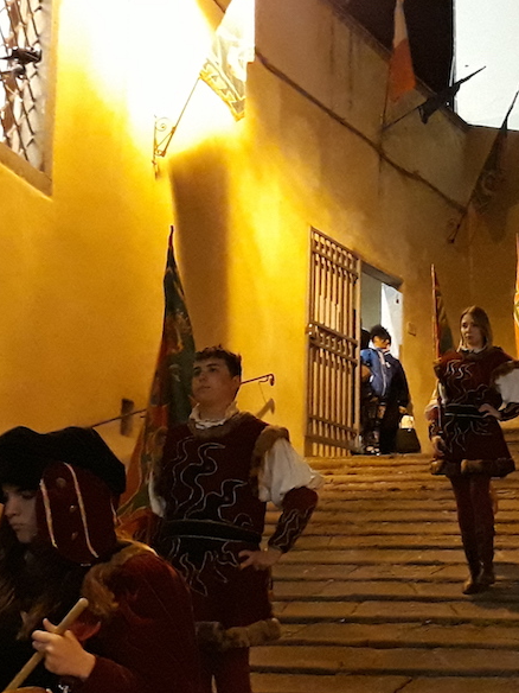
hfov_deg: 36.9
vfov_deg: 50.1
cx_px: 440
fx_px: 740
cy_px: 349
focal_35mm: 37
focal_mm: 3.71
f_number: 1.7
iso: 640
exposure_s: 1/25
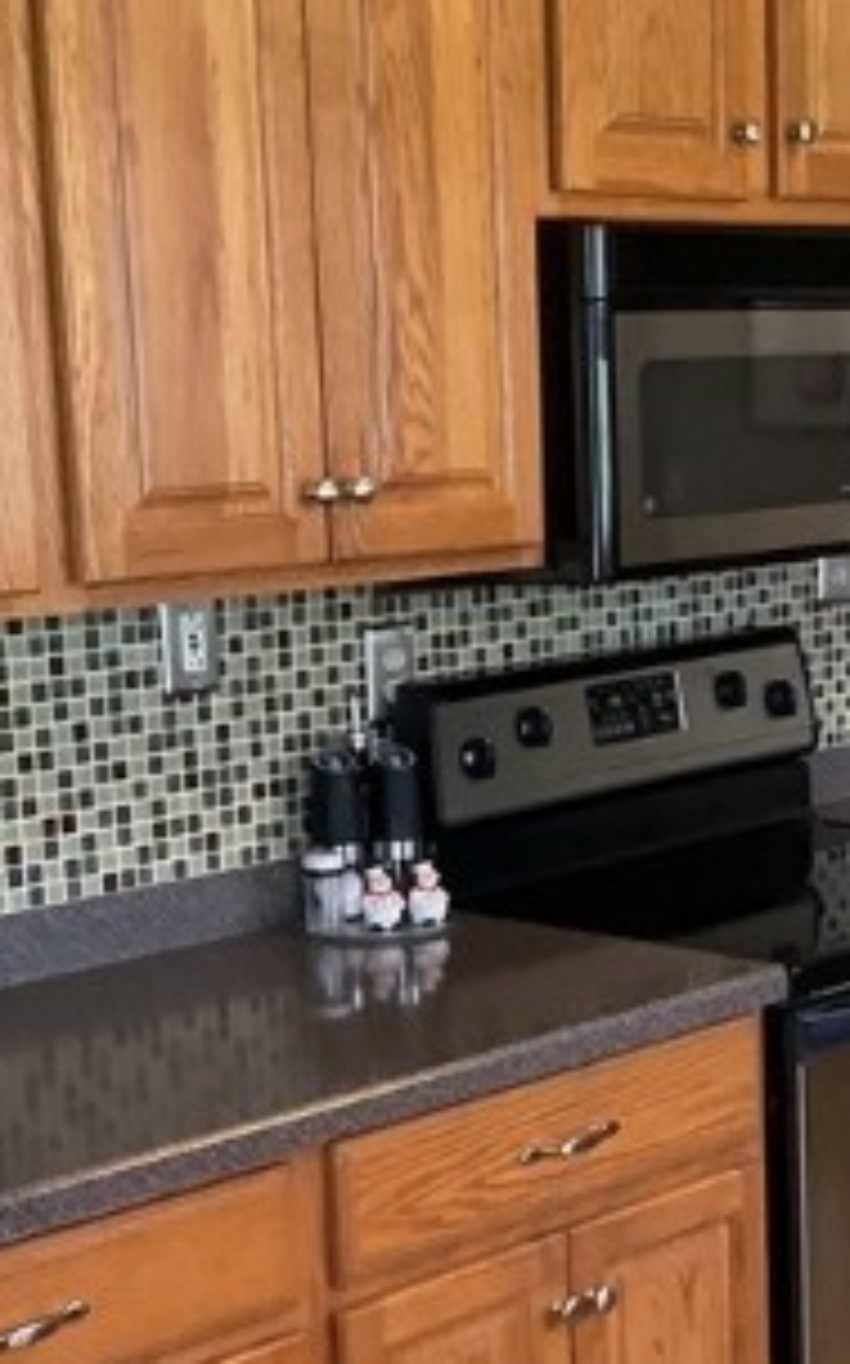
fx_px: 2895
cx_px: 724
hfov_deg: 16.5
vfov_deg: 26.2
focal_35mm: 78
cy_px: 995
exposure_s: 1/60
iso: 200
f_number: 1.8
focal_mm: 3
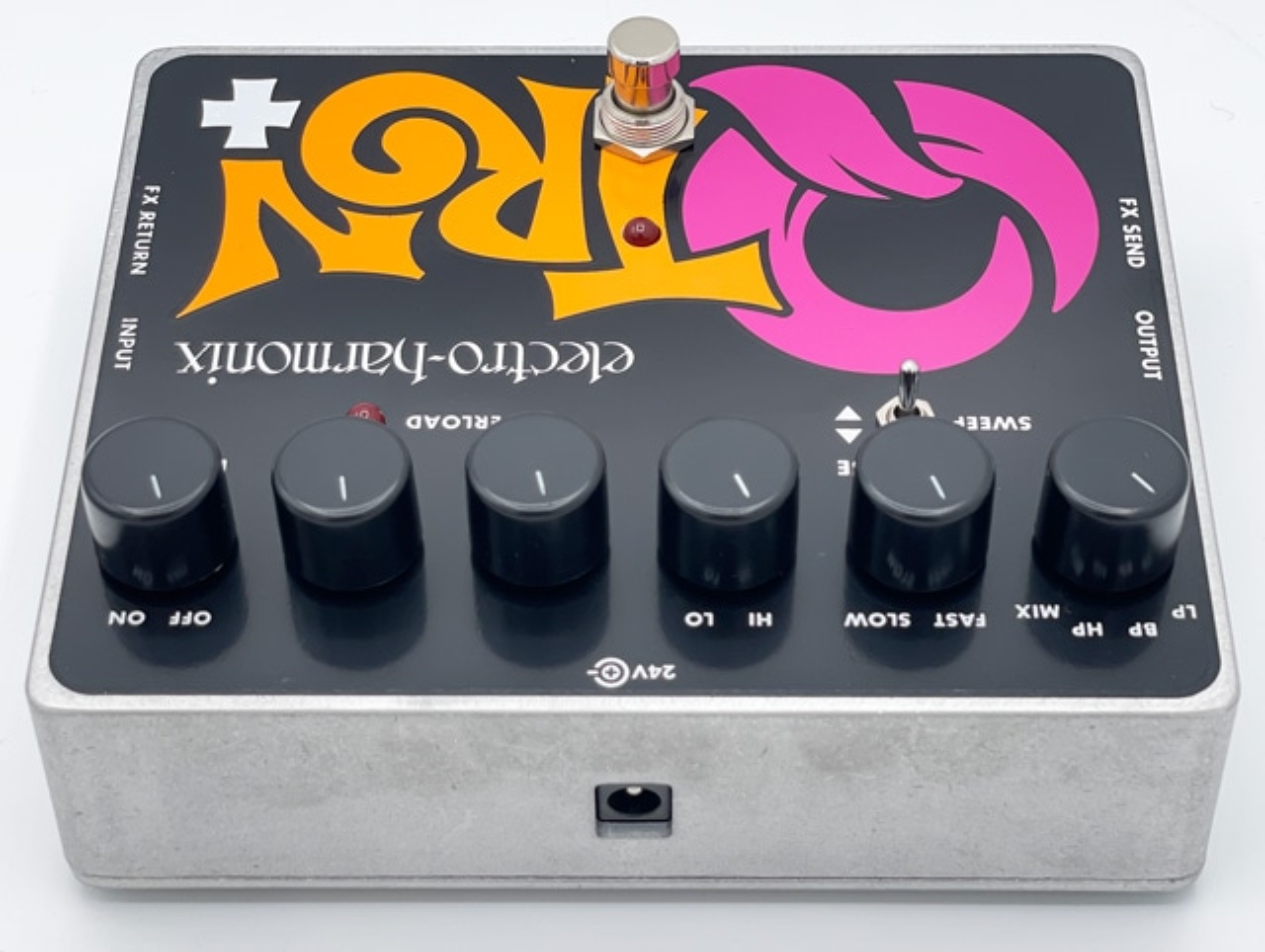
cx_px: 632
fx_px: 1903
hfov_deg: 36.8
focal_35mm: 52
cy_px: 476
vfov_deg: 28.1
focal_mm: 6
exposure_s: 1/358
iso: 32
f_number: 2
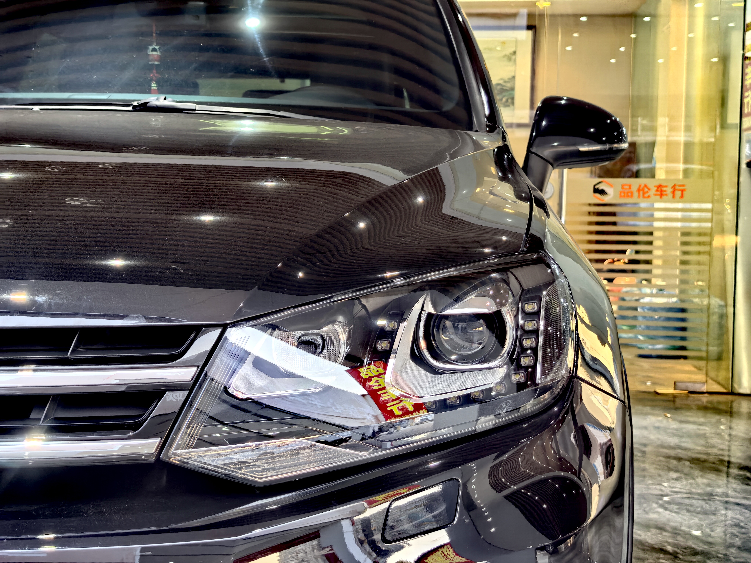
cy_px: 282
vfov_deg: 27.0
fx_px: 1172
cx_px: 376
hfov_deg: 35.5
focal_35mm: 54
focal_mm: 6.98
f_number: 1.4
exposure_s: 1/363
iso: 160
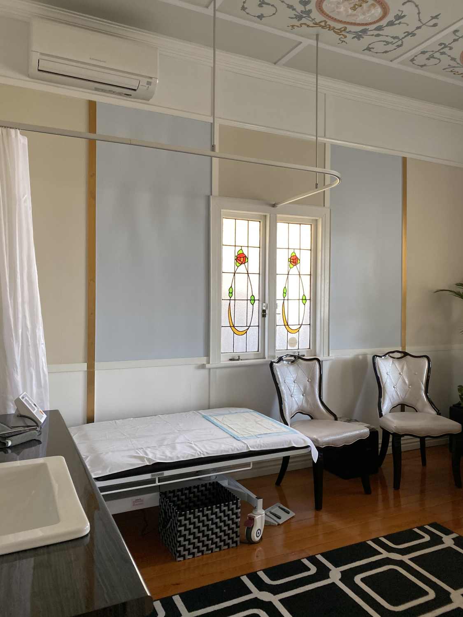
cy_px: 308
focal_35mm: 26
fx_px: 464
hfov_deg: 53.1
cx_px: 232
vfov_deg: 67.3
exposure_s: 1/60
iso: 250
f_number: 1.8
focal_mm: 4.25
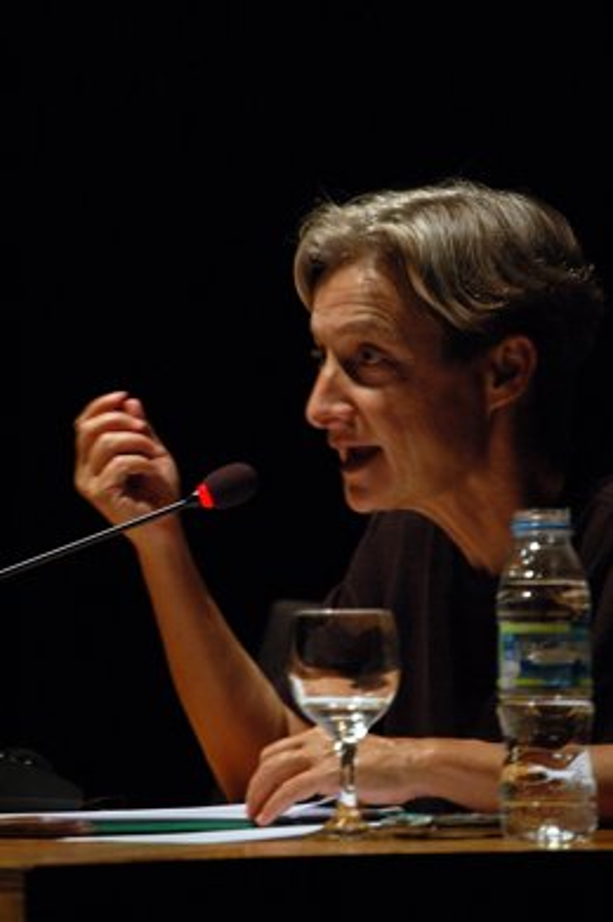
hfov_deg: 5.2
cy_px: 461
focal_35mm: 262
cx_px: 306
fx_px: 6716
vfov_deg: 7.9
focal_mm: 175
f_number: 5.6
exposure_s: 1/60
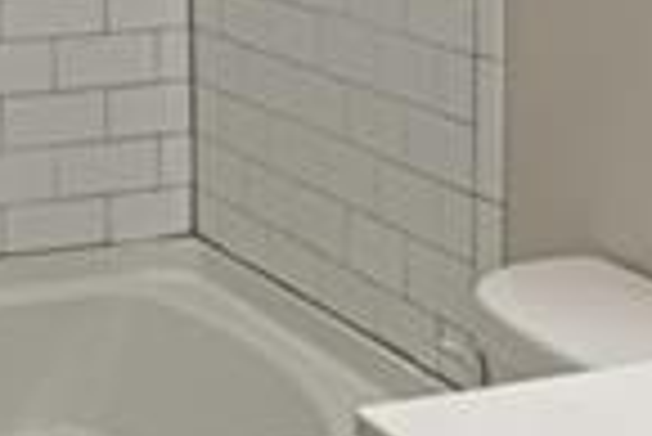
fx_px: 1922
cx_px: 193
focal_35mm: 106
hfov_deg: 19.2
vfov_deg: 12.4
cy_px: -175
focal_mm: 10
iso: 200
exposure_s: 1/20
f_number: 8
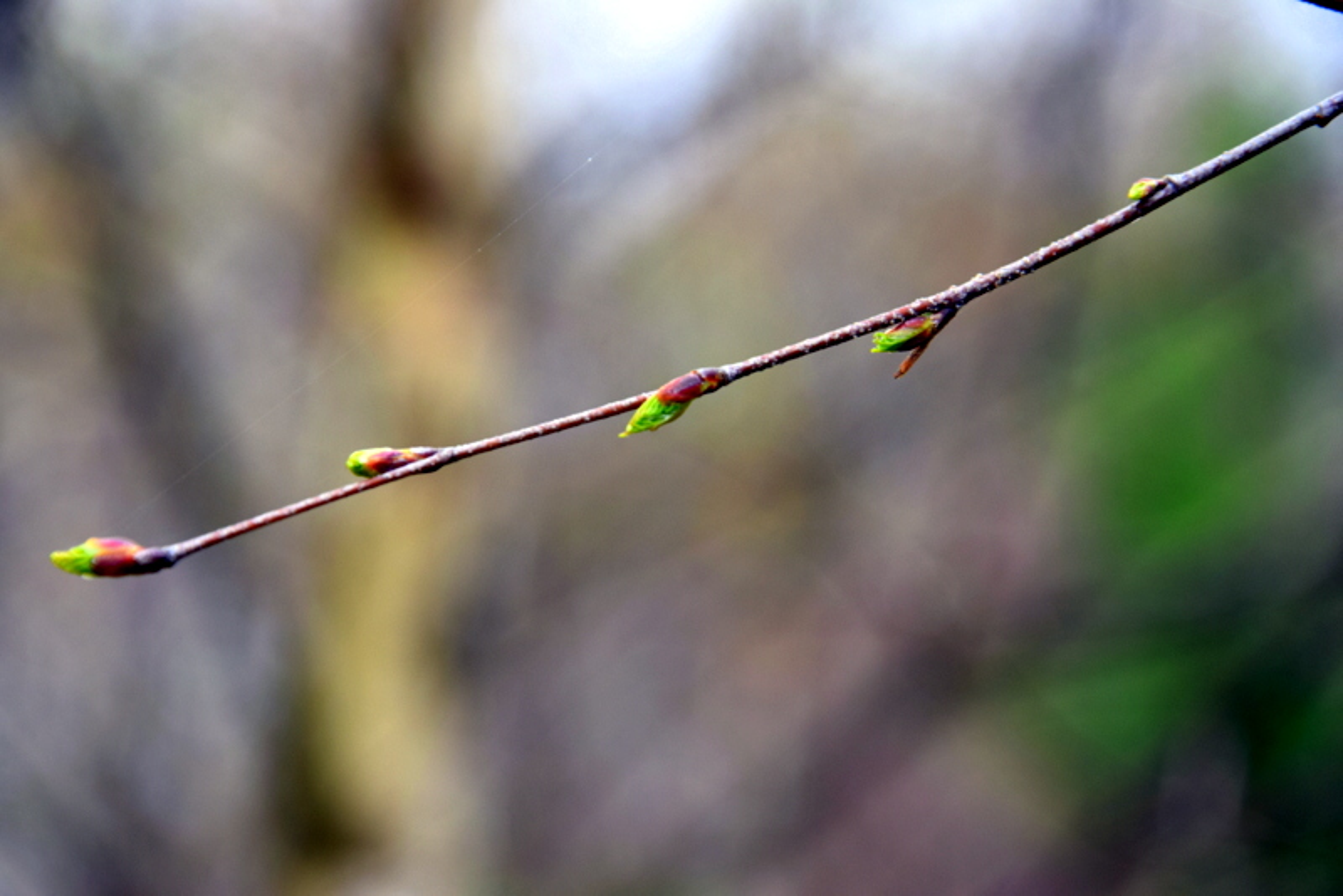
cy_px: 448
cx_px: 672
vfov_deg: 8.7
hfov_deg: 13.0
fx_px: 5877
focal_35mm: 158
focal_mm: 105
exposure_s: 1/160
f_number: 8
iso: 400
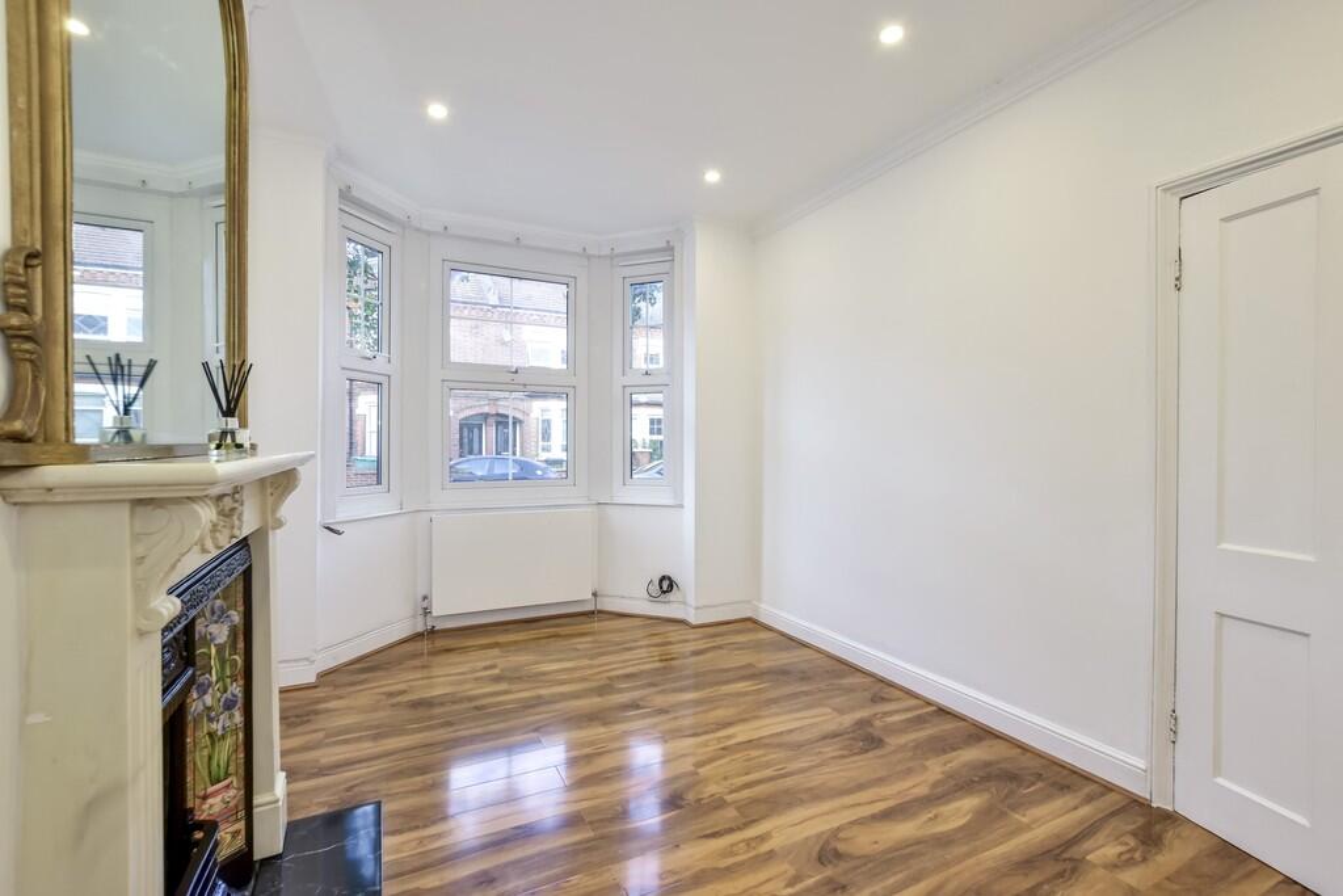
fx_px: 560
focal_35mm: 15
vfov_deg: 77.3
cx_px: 672
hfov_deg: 100.4
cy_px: 448
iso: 640
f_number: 8
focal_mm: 10
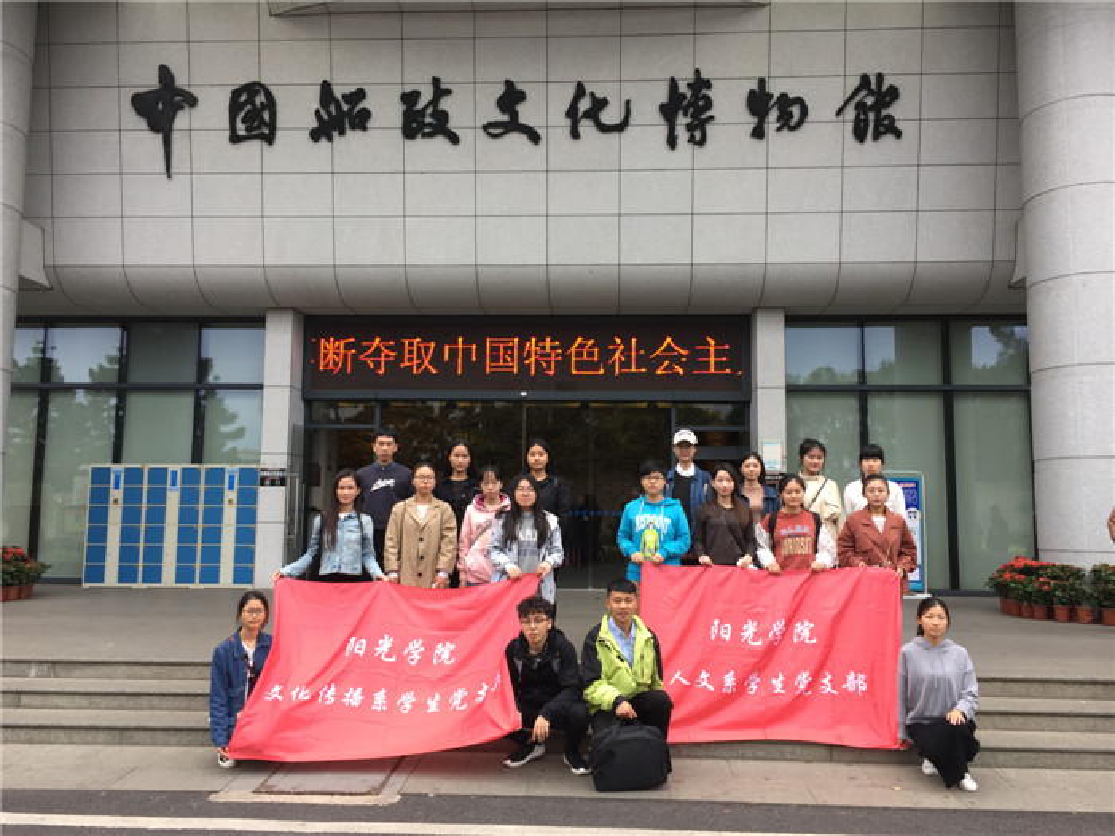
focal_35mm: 29
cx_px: 558
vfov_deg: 48.2
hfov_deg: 61.7
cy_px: 418
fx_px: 934
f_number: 2.2
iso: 32
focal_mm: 4.15
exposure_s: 1/128
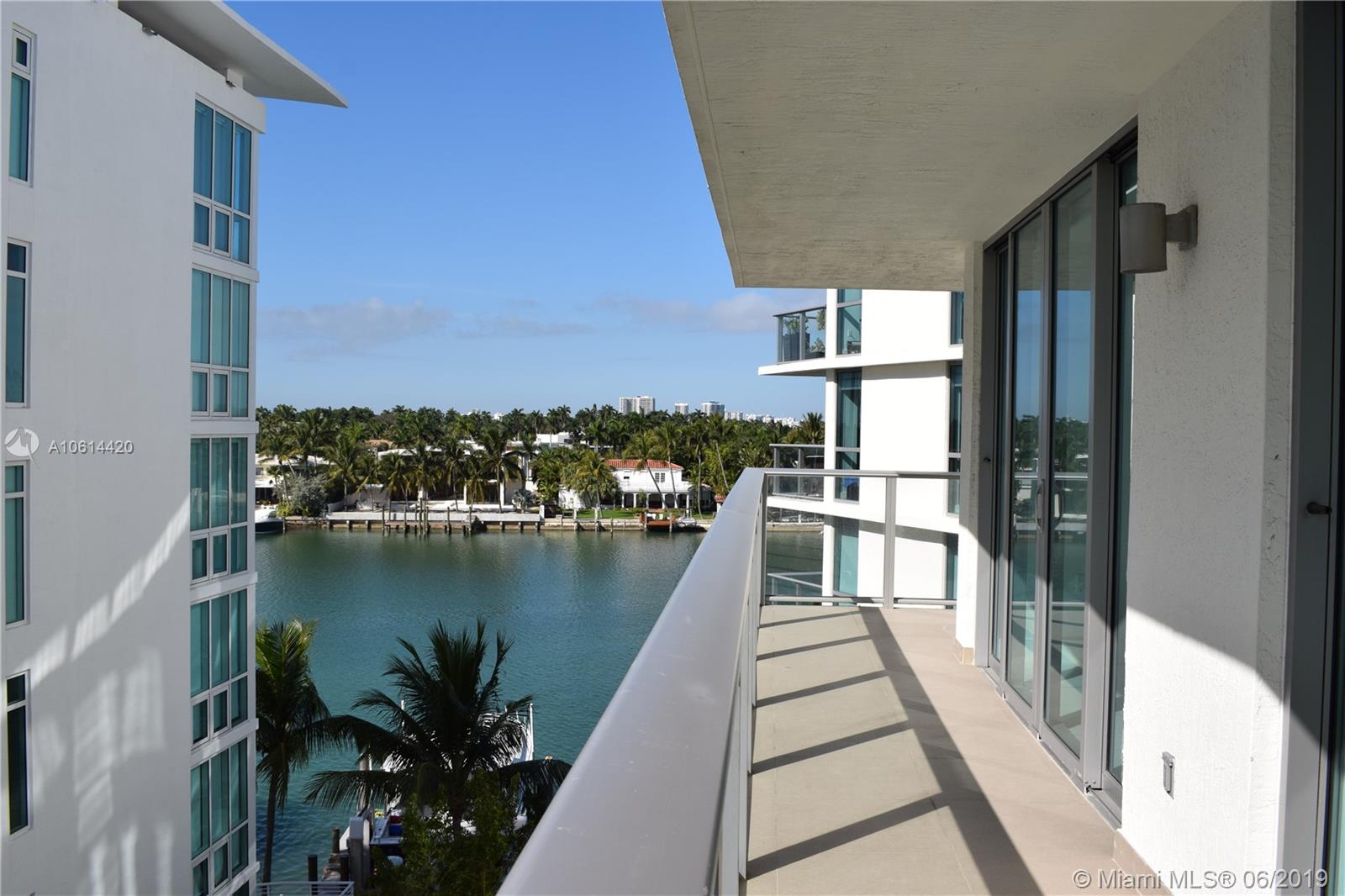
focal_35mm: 32
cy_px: 448
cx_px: 672
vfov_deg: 41.7
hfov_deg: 59.5
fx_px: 1177
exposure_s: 1/500
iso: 200
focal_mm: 21
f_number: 11
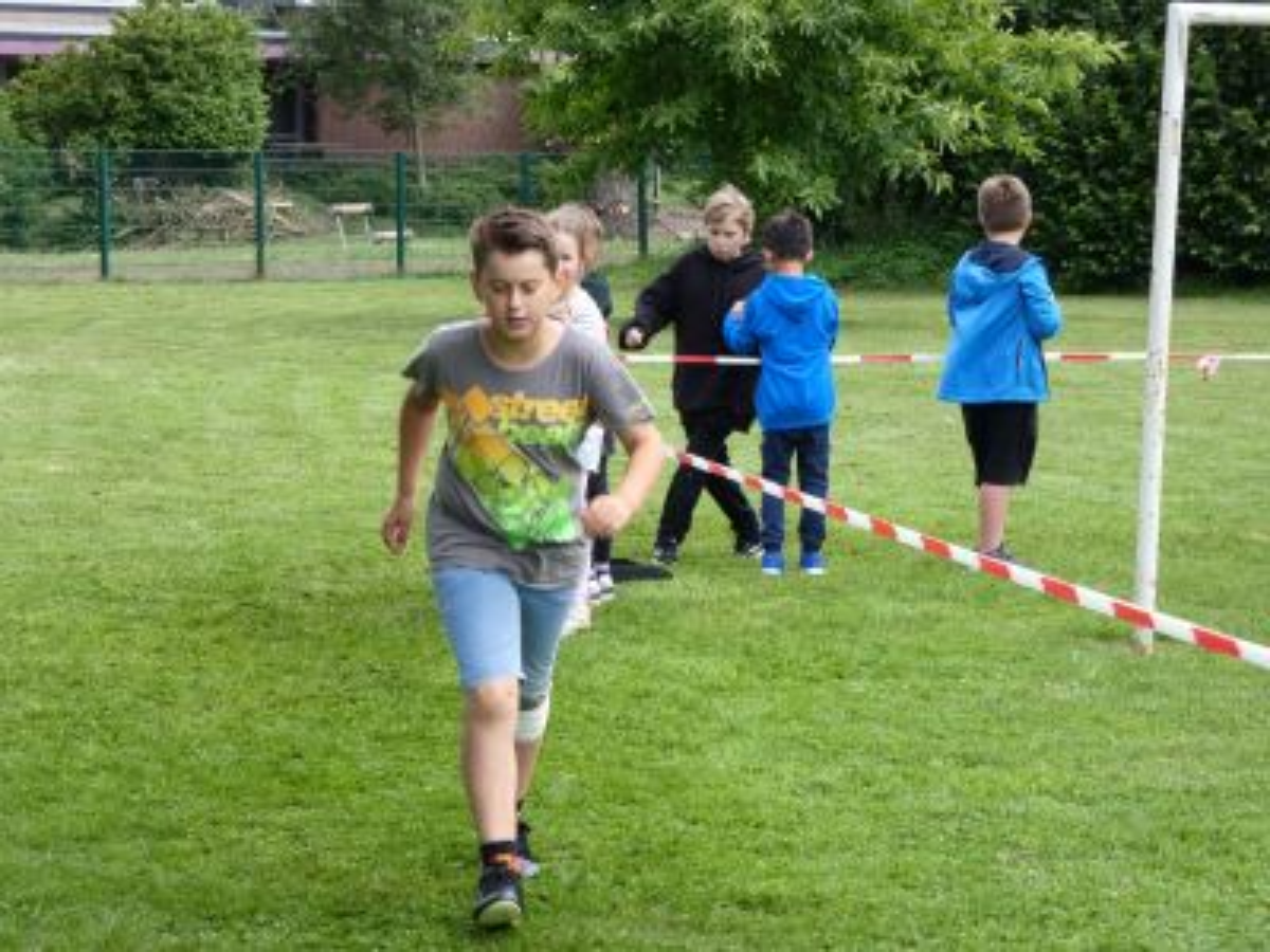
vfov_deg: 13.5
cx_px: 635
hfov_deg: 17.9
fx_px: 4036
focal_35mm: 110
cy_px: 476
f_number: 5
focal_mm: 19.7
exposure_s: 1/125
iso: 80
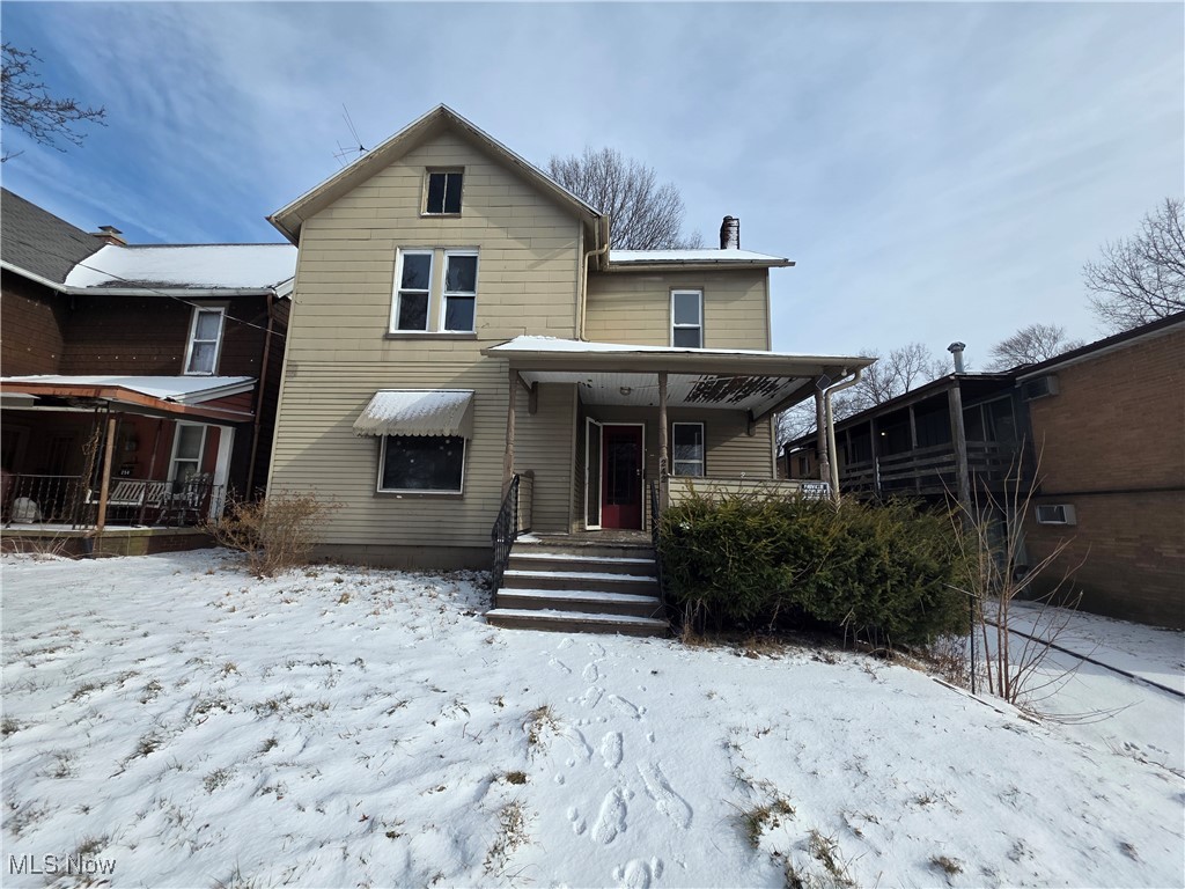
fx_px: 445
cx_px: 592
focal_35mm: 13
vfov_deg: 89.9
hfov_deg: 106.2
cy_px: 444
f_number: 1.9
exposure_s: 1/2565
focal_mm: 2.2
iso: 40
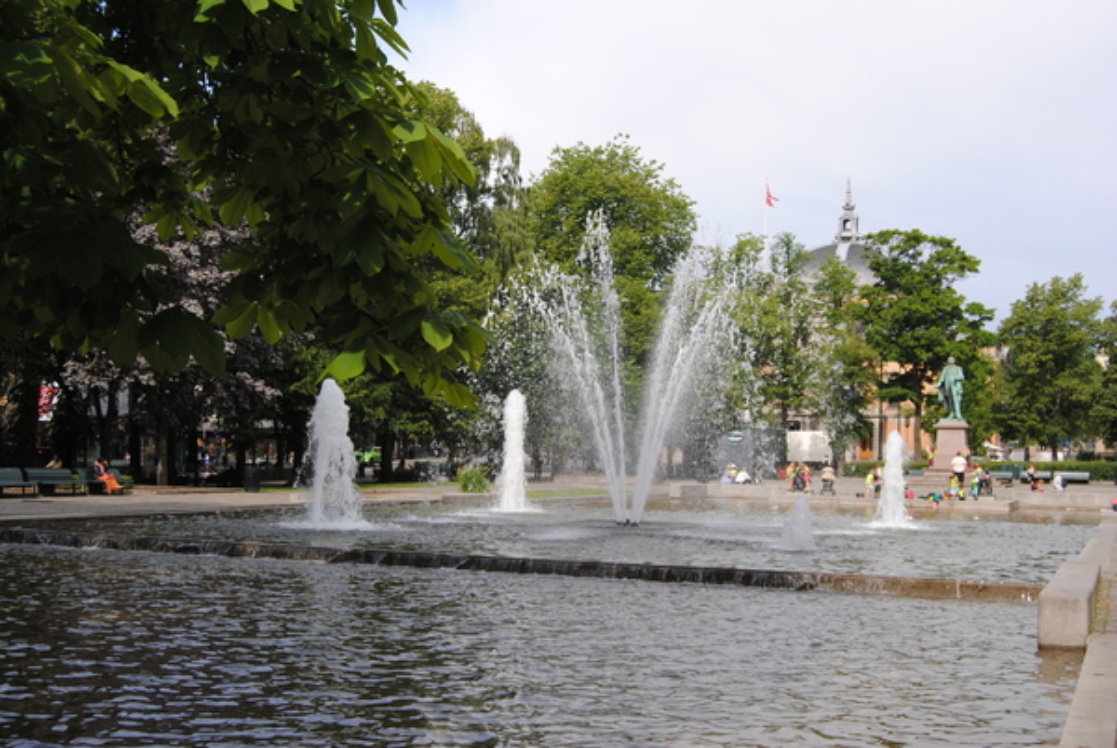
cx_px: 558
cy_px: 374
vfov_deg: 29.0
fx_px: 1445
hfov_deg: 42.3
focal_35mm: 46
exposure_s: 1/200
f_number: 7.1
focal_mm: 31
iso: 100
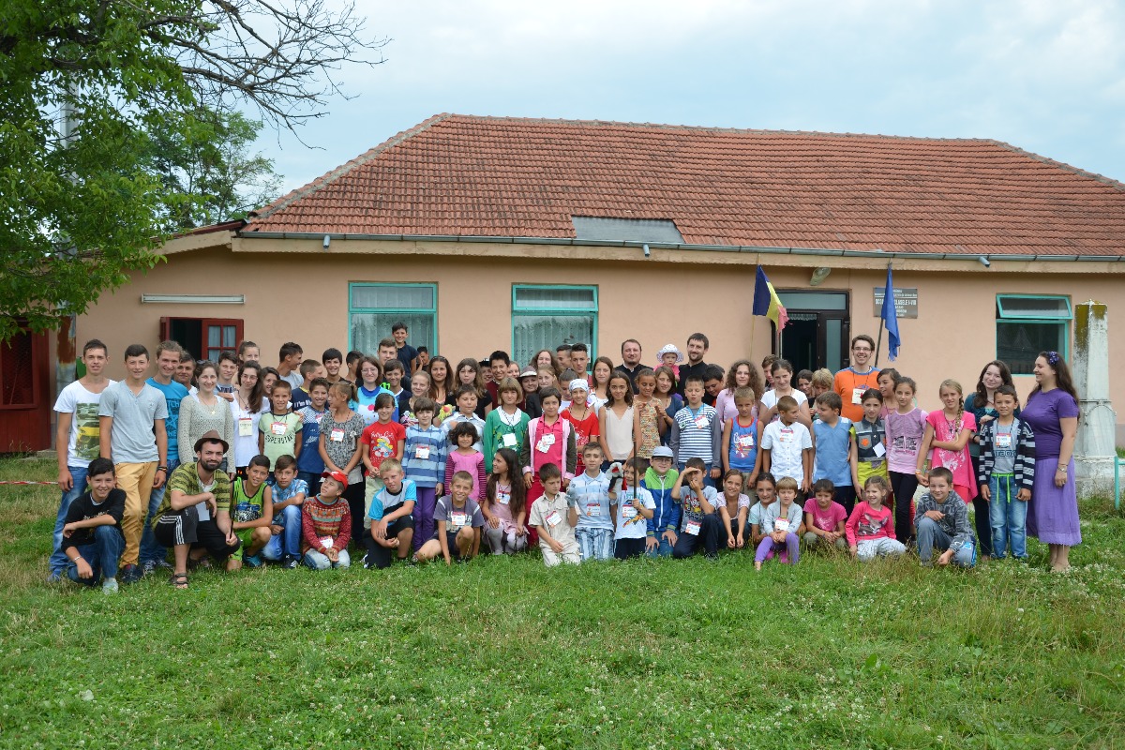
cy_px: 375
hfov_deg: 53.1
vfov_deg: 36.9
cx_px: 562
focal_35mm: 36
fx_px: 1125
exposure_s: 1/160
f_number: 6.3
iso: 125
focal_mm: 24
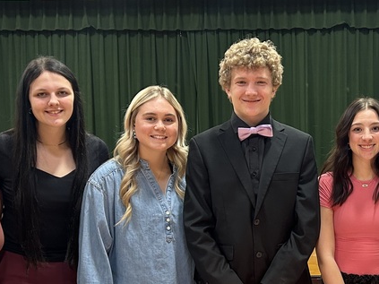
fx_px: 690
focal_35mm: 63
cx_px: 295
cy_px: 200
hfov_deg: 30.1
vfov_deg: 23.1
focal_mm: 5.7
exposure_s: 1/60
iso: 200
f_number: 1.5
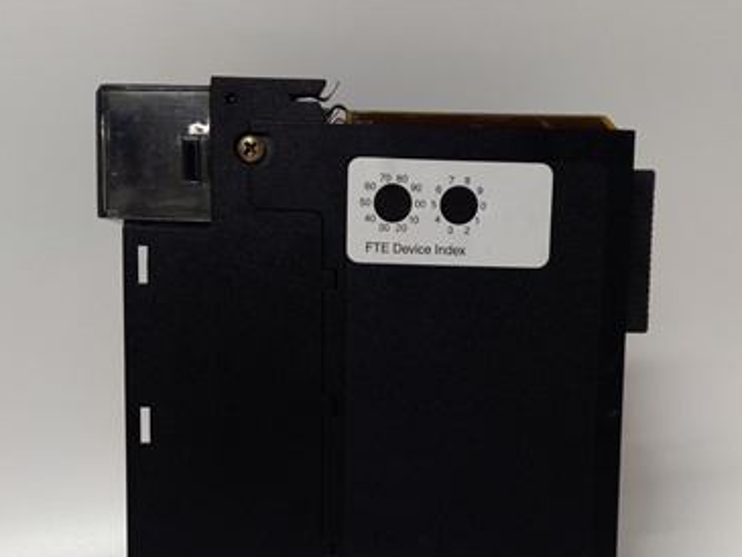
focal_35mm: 37
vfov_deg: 38.2
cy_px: 375
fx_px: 793
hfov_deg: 50.1
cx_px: 407
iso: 246
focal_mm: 3.79
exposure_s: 1/33
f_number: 2
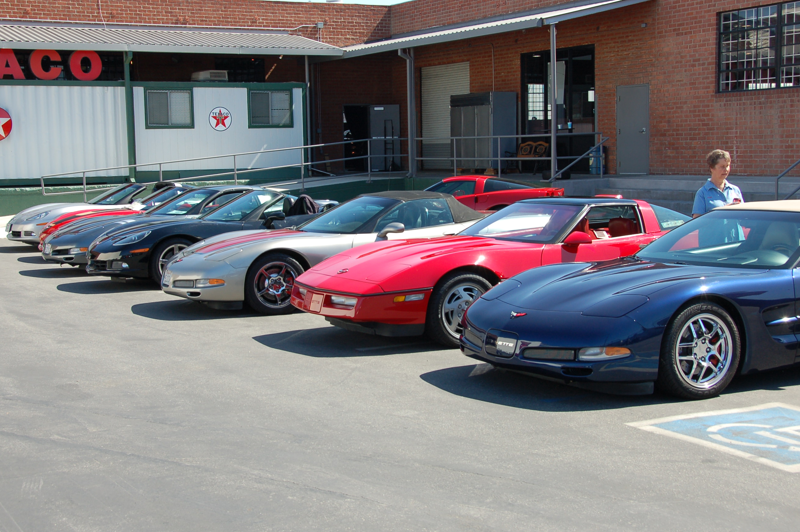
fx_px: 1190
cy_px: 236
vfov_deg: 25.2
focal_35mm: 54
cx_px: 386
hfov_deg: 37.2
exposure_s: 1/250
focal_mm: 31
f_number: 8
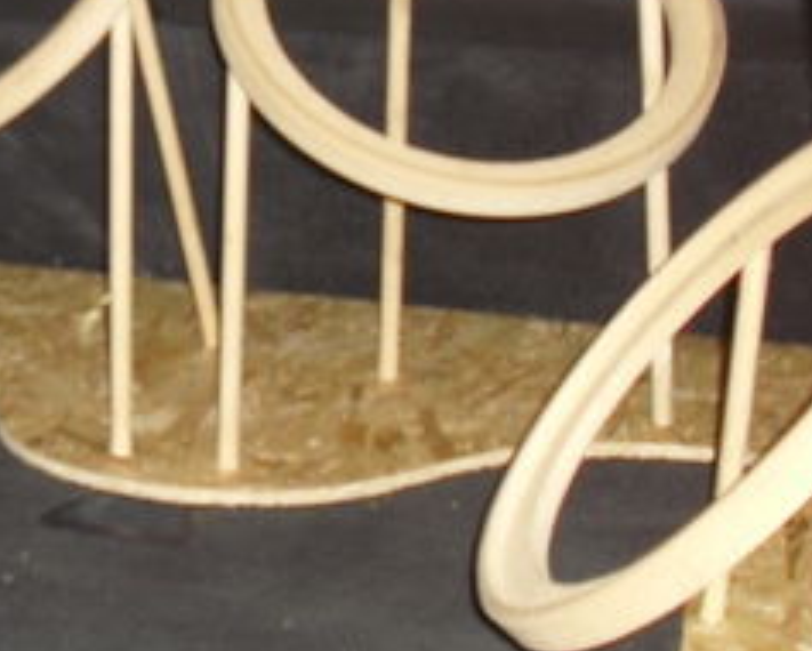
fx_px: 2405
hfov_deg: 18.8
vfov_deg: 15.4
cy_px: 195
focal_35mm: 100
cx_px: 69
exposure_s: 1/60
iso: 200
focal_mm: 6.2
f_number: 2.8
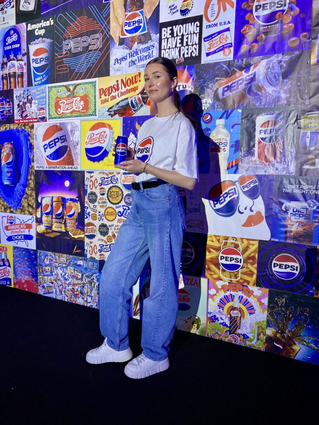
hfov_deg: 53.1
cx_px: 160
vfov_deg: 67.3
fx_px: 319
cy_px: 212
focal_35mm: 26
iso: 160
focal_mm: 4.25
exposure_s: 1/60
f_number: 1.8
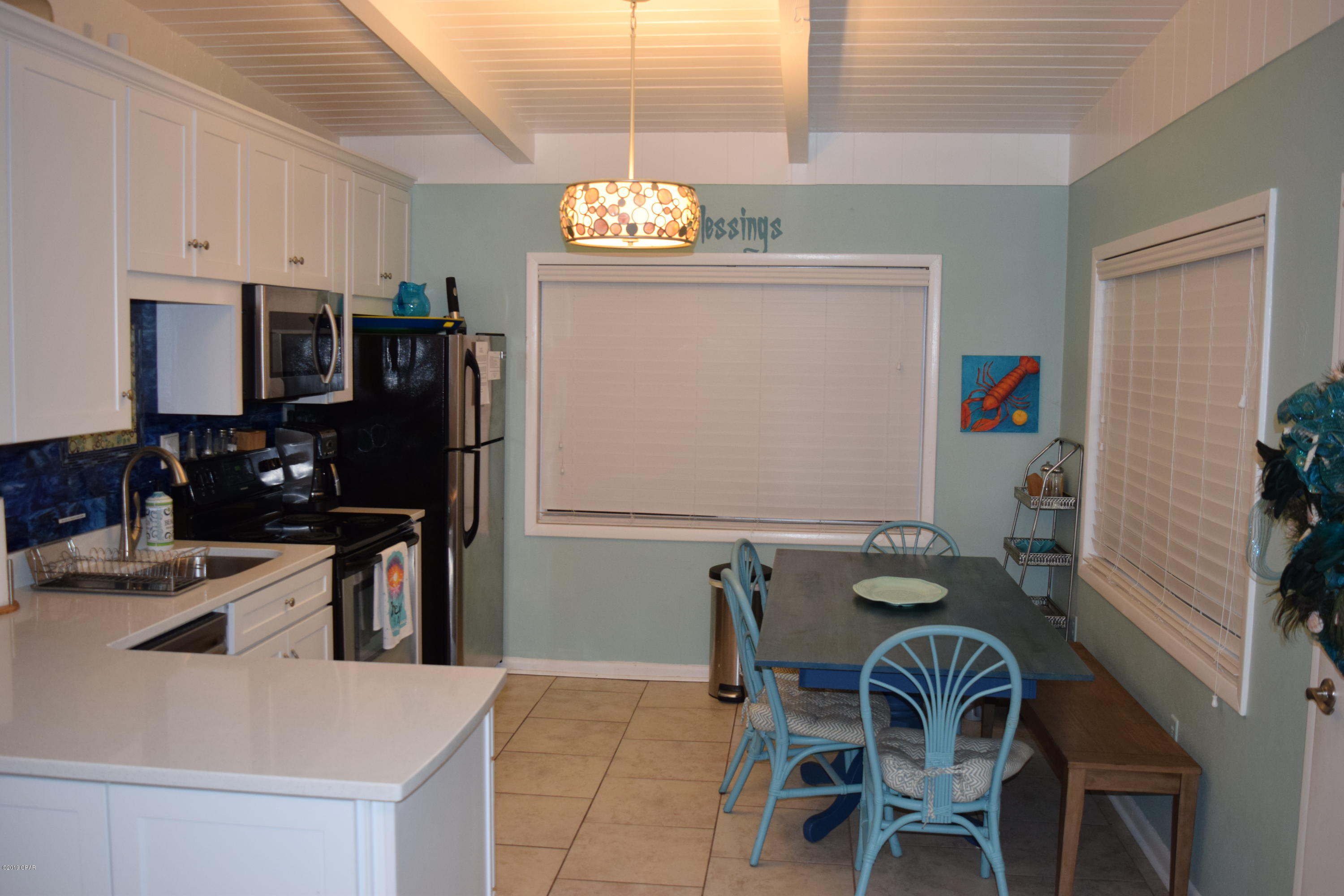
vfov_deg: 40.0
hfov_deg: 57.2
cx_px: 672
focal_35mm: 33
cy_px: 448
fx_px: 1232
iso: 800
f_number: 4.5
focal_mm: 22
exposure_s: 1/80
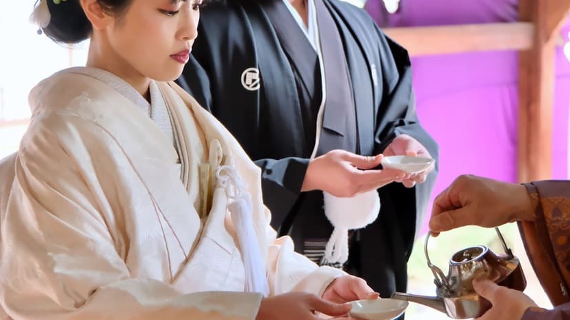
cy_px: 105
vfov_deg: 12.6
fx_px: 1451
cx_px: 352
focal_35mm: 96
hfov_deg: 22.2
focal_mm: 35.5
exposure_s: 1/40
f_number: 2.8
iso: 3200
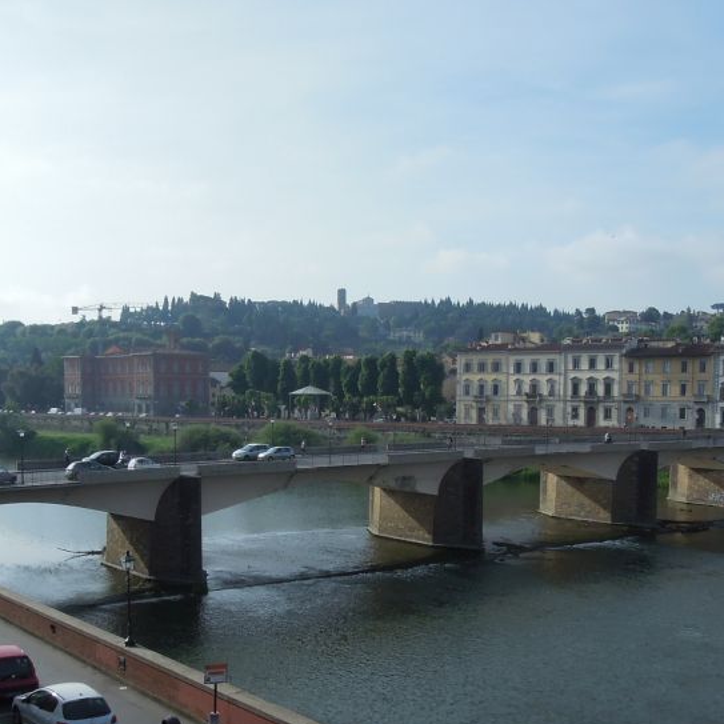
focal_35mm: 40
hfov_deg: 41.8
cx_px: 319
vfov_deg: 41.5
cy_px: 465
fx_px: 947
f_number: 5
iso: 160
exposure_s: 1/1000
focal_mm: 4.3
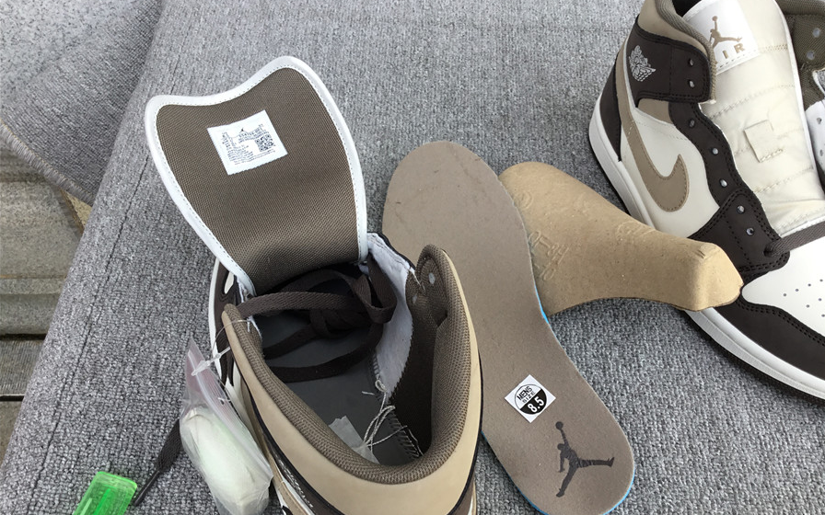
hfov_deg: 58.1
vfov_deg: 38.3
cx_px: 413
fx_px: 742
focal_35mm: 33
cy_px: 289
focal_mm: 3.3
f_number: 2.4
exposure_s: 1/113
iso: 25
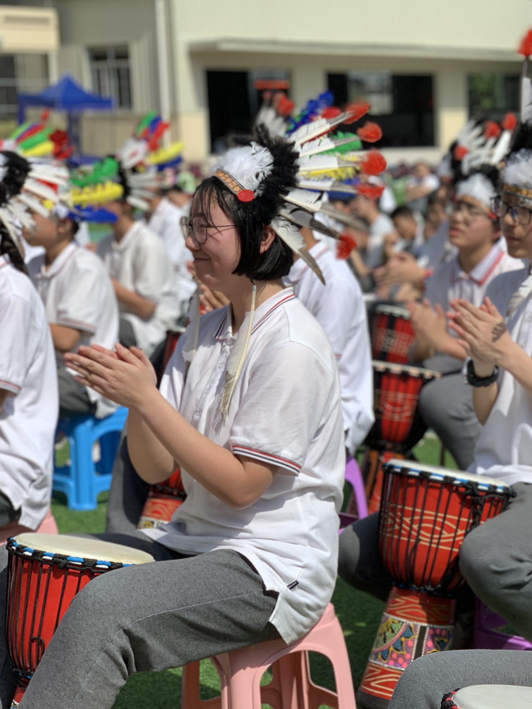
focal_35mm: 85
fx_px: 1742
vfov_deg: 23.0
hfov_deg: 16.9
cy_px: 397
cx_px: 562
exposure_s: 1/1332
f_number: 2.4
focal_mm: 6
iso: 16
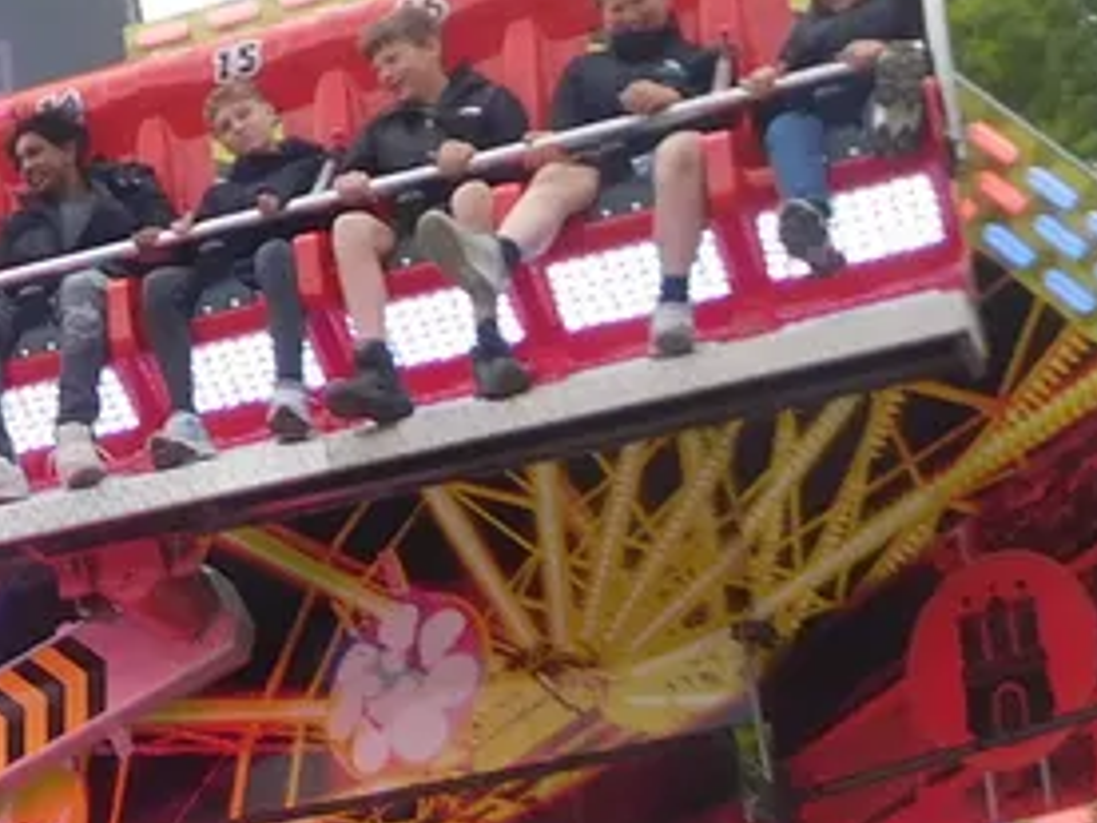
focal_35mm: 116
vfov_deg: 12.4
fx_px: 3676
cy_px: 1042
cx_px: -767
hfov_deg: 15.1
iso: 125
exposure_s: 1/640
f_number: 3.4
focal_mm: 4.5
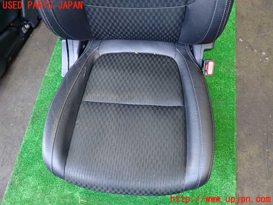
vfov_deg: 46.8
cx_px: 136
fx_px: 237
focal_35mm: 30
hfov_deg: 60.0
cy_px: 102
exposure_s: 1/30
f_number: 2.3
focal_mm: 5.4
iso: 200
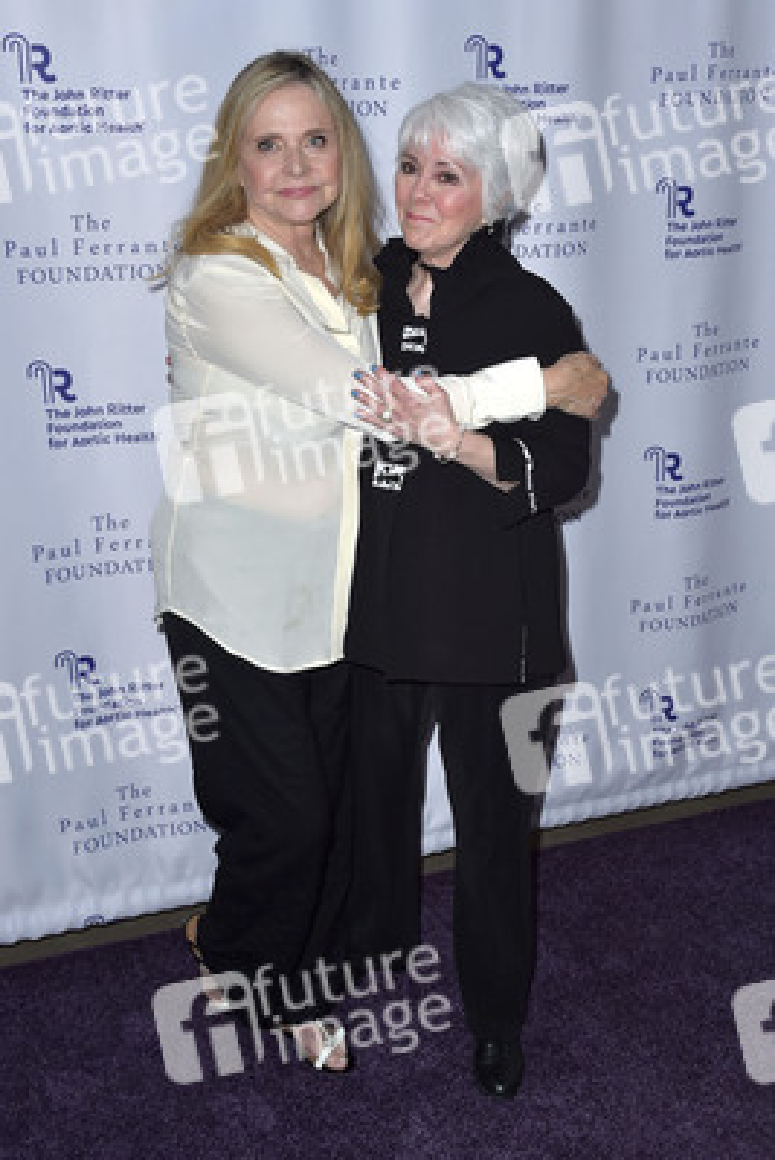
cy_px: 580
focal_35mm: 35
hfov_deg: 37.9
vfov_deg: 54.4
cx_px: 388
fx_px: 1129
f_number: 6.3
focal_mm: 35
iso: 400
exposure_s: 1/250
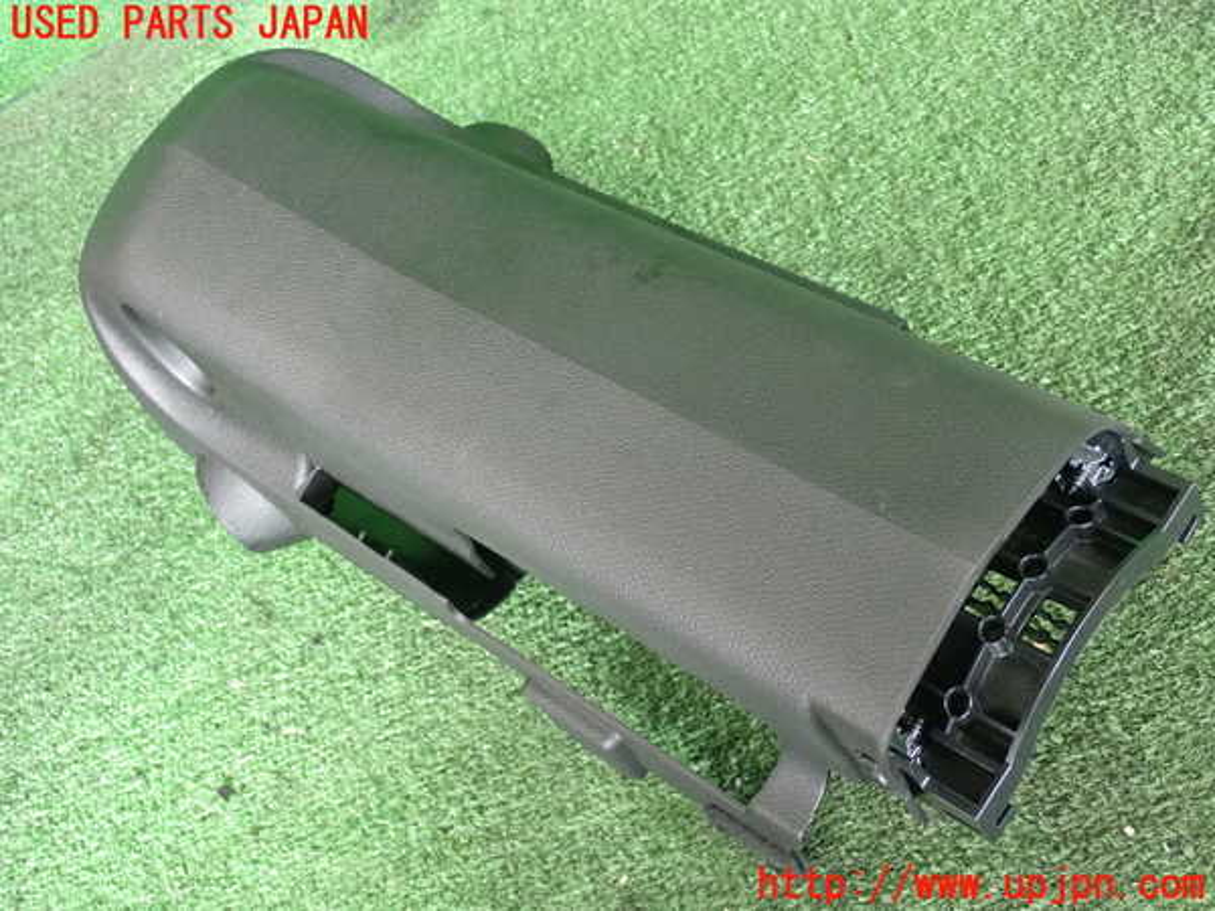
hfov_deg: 38.2
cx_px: 608
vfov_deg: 29.1
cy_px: 456
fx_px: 1755
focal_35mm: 50
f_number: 3.2
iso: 1250
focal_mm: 9.01
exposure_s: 1/125
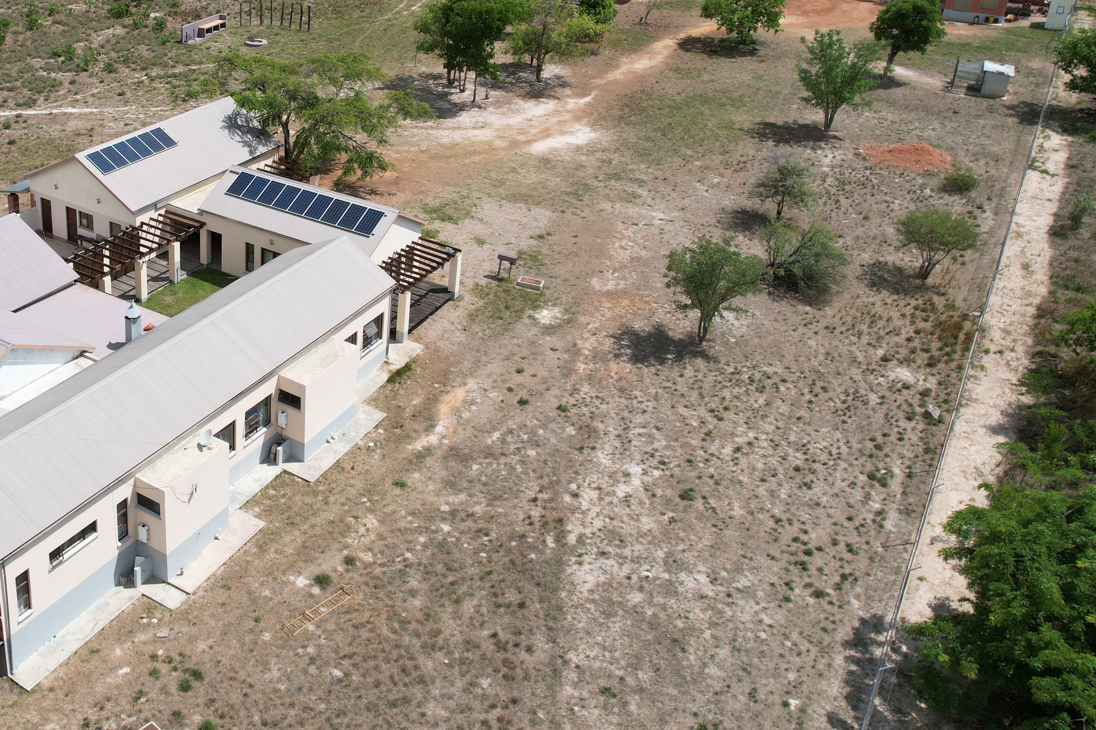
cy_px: 186
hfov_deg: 50.7
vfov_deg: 36.1
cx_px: 259
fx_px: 1096
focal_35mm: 36
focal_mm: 8.38
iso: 120
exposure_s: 1/2500
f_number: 2.8
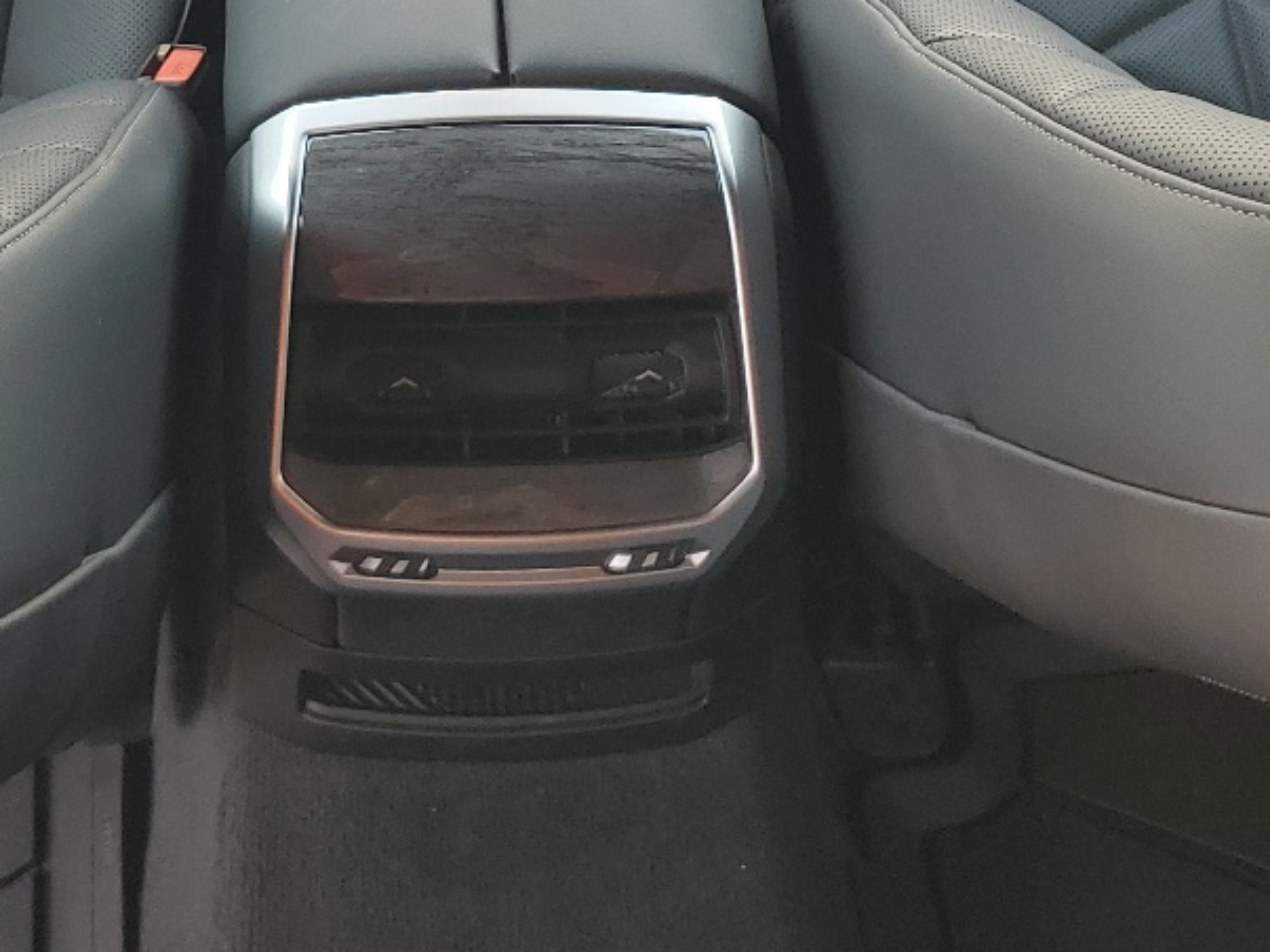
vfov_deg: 19.7
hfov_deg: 28.0
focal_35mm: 69
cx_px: 449
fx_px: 2531
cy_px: -259
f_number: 1.5
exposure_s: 1/161
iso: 50
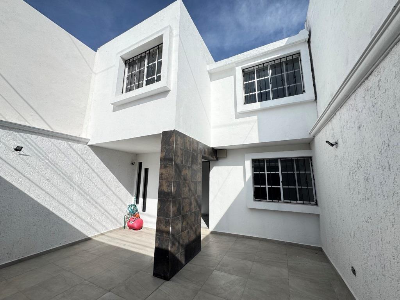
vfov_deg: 85.7
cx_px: 200
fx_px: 162
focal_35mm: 14
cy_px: 150
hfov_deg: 102.1
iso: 50
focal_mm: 2.22
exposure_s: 1/1449
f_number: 2.2
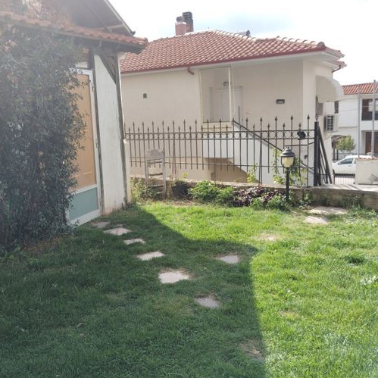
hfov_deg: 47.1
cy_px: 197
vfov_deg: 47.2
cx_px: 164
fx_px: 432
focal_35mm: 35
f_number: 1.8
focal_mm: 4.22
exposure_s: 1/360
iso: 50
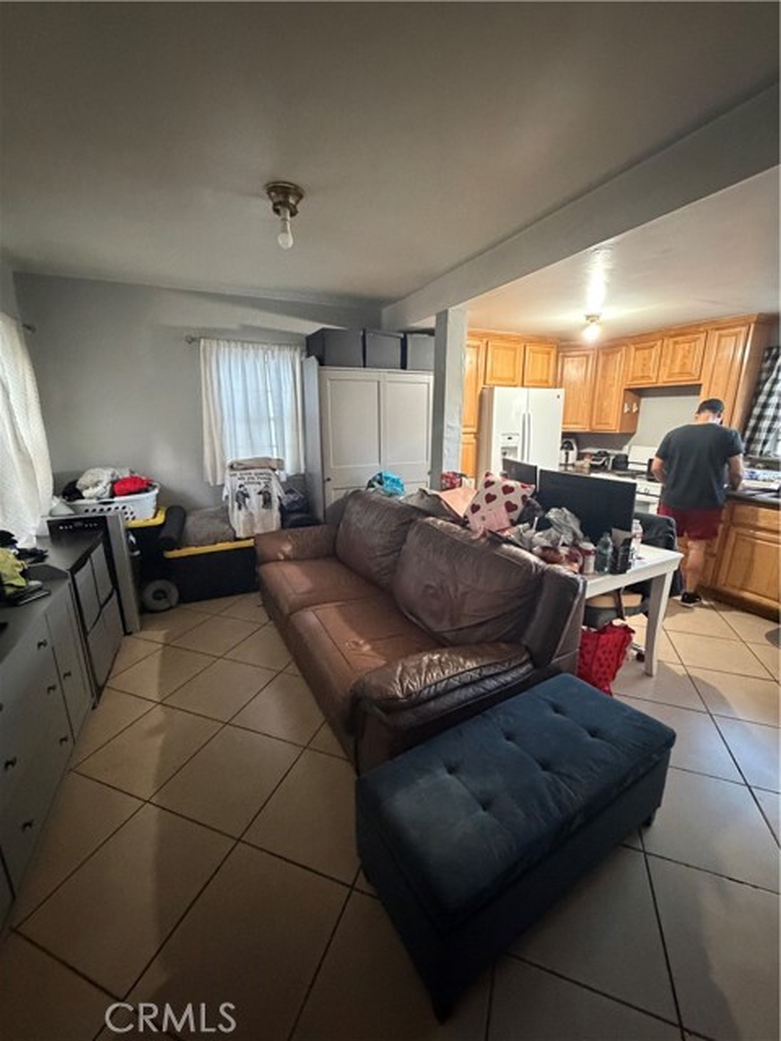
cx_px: 390
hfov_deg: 85.7
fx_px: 421
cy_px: 520
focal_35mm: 14
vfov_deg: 102.1
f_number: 2.2
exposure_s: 1/40
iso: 1000
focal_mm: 2.22
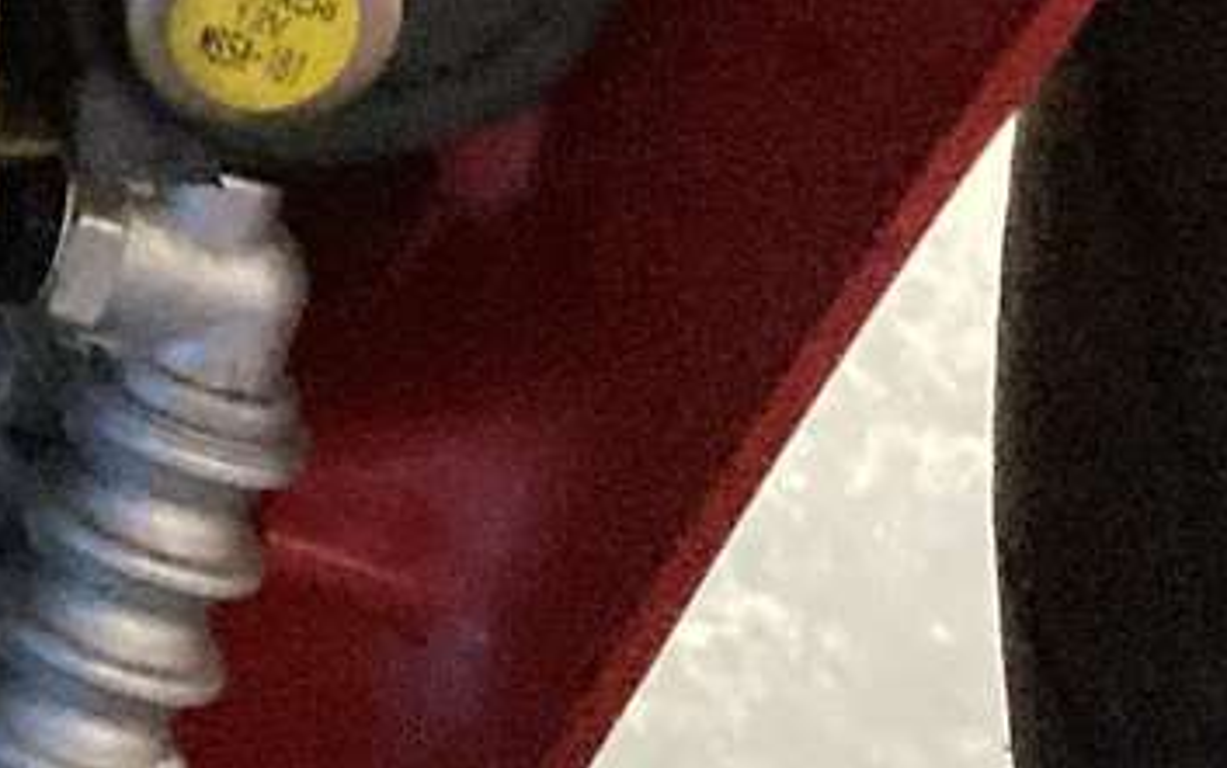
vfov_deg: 7.9
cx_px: -1491
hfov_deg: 11.6
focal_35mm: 156
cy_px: -1015
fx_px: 5219
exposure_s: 1/30
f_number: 1.8
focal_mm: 4.25
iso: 800
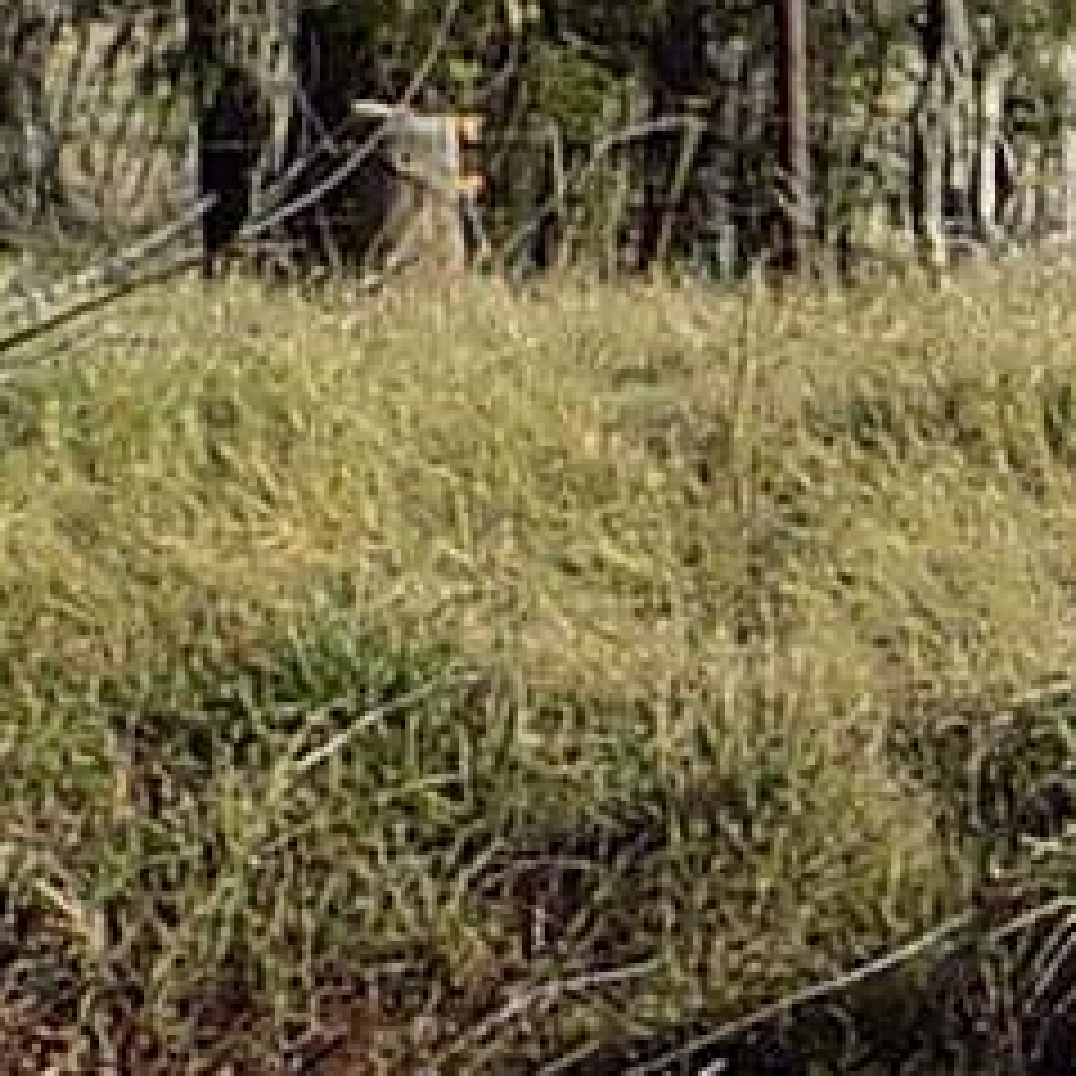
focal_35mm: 414
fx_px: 14559
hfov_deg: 4.2
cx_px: 1571
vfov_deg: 4.2
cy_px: 1234
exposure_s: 1/500
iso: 80
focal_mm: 12.5
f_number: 4.2
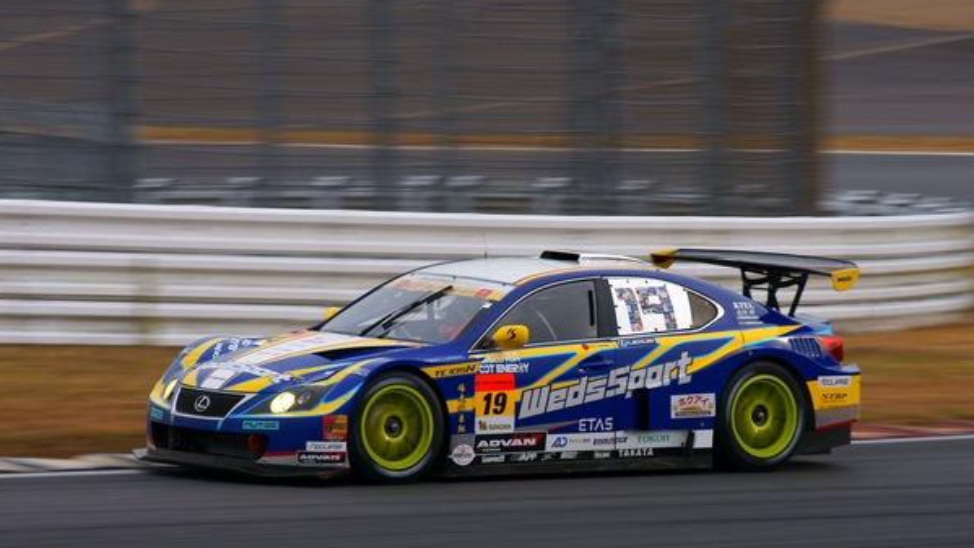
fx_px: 12991
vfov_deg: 2.4
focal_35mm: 503
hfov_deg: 4.3
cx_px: 511
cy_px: 330
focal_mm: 300
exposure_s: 1/125
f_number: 9
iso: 100
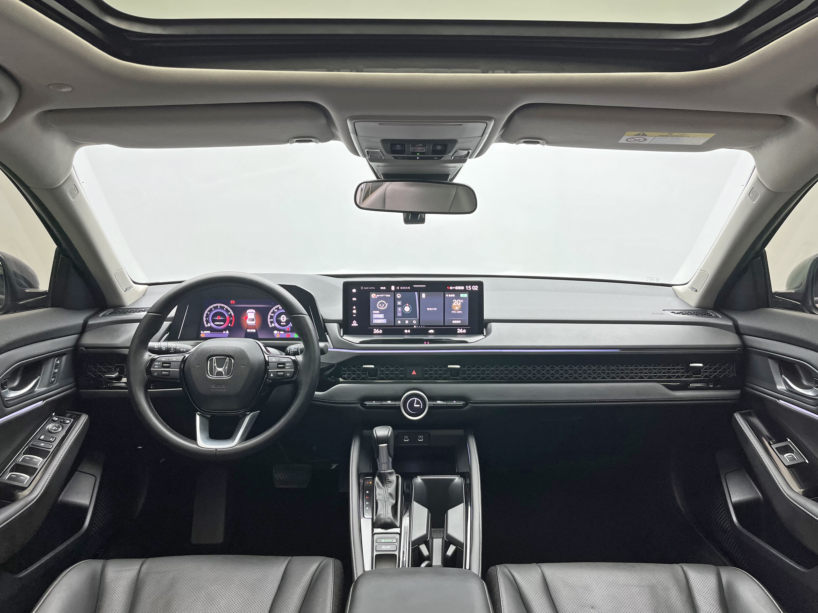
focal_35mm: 26
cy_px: 306
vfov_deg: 53.1
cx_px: 409
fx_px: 614
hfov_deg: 67.3
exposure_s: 1/75
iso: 40
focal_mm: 5.1
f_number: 1.6
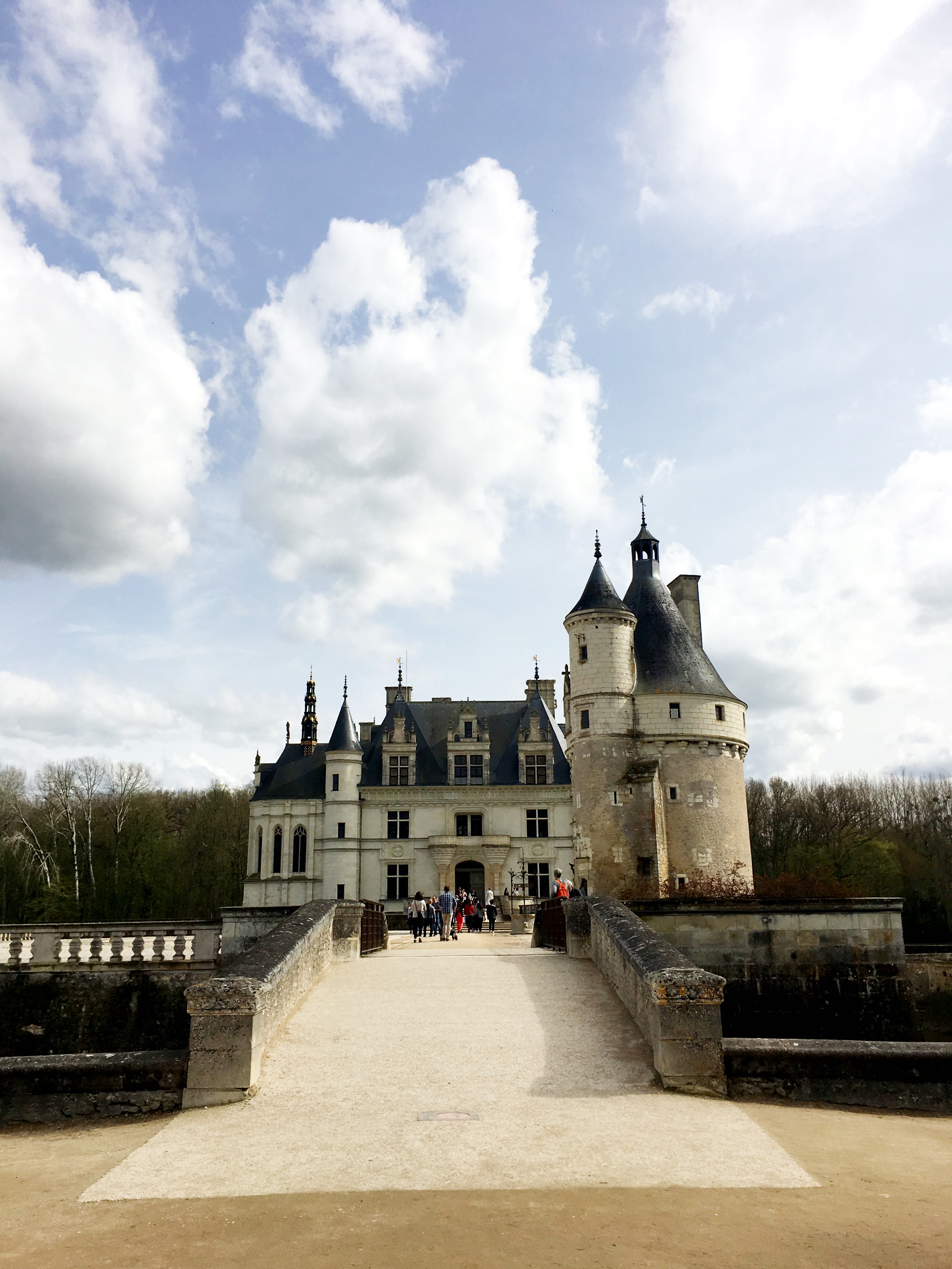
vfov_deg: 61.7
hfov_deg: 48.2
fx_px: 1063
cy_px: 634
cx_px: 476
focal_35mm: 29
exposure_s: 1/3077
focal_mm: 4.15
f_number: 2.2
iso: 25
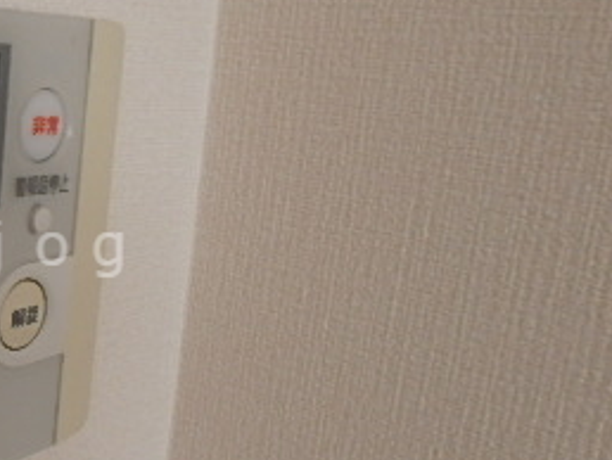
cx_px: -26
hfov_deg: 33.1
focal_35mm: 52
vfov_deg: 28.1
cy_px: 249
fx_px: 920
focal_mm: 3.7
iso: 250
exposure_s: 1/30
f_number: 3.5
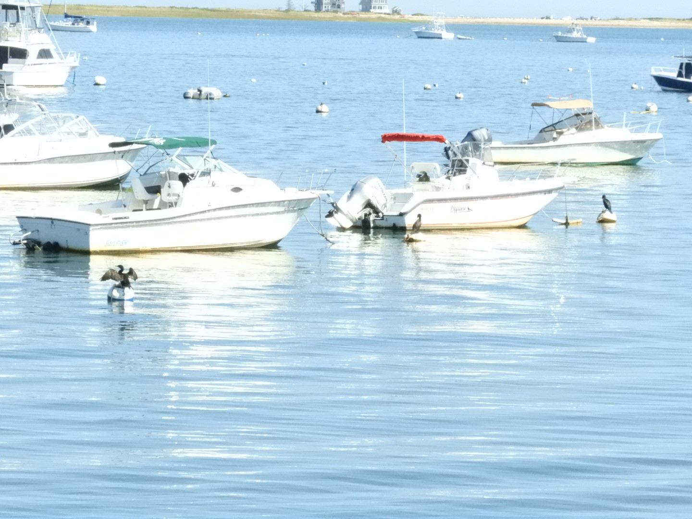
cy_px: 260
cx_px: 346
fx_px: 4398
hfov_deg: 9.0
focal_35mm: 220
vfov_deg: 6.8
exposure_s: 1/2500
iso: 1600
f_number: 7.6
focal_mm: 39.4
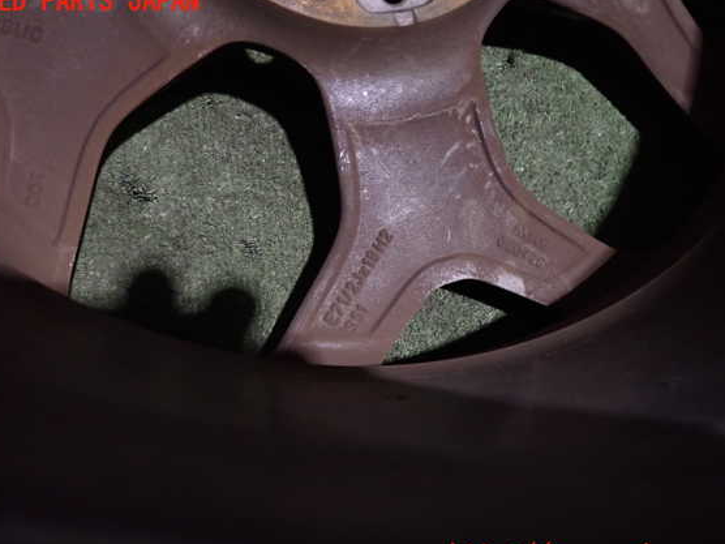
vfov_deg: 51.3
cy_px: 279
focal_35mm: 27
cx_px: 353
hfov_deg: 65.3
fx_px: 565
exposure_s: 1/30
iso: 500
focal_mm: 4.5
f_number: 2
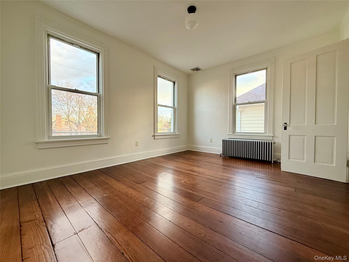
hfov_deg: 102.1
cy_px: 131
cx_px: 174
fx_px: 141
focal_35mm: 14
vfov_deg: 85.7
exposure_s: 1/99
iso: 200
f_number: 2.2
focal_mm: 2.22
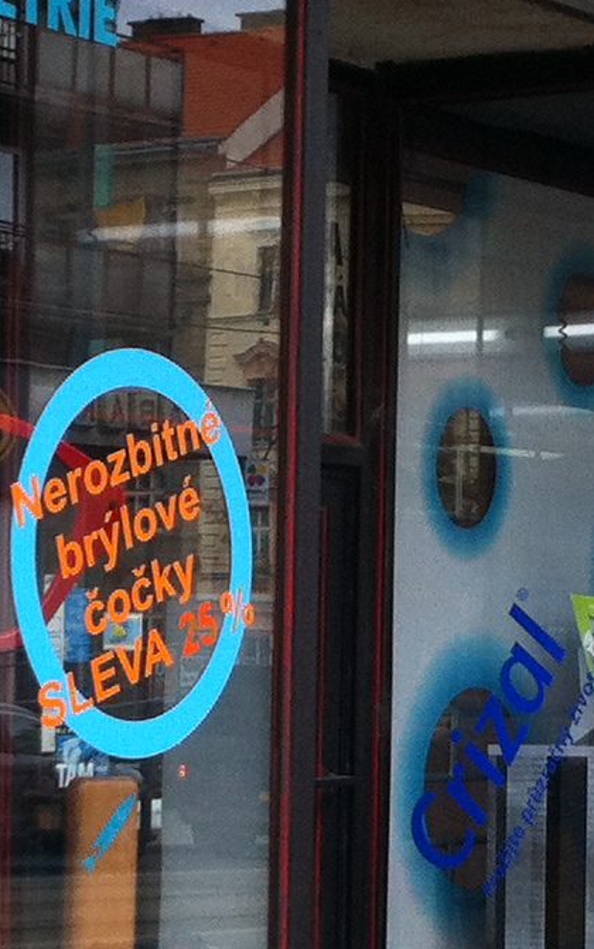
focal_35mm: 143
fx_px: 3700
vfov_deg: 14.6
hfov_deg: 9.2
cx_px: 267
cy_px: 669
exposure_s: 1/120
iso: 100
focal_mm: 3.85
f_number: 2.8
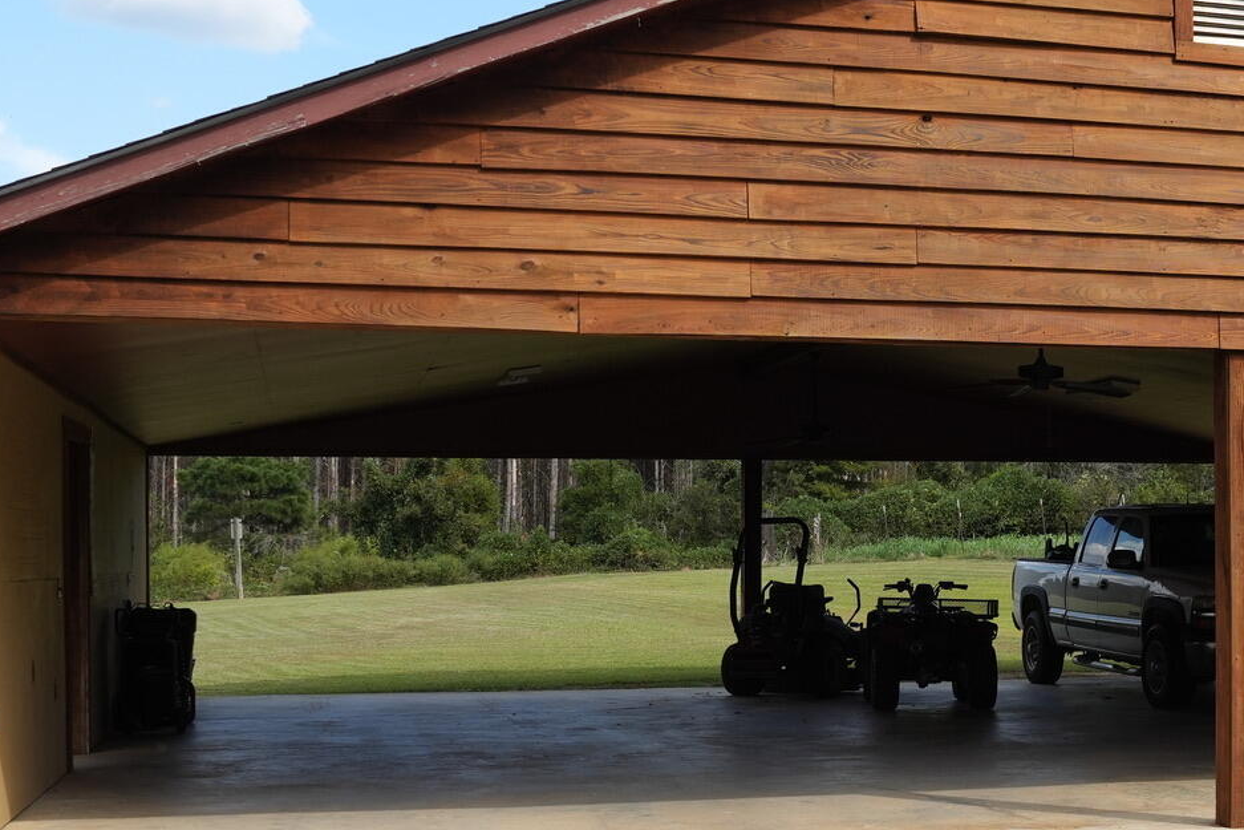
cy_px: 575
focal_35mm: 59
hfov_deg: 32.8
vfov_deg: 22.9
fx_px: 2039
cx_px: 1032
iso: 400
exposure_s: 1/1250
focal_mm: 24
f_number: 5
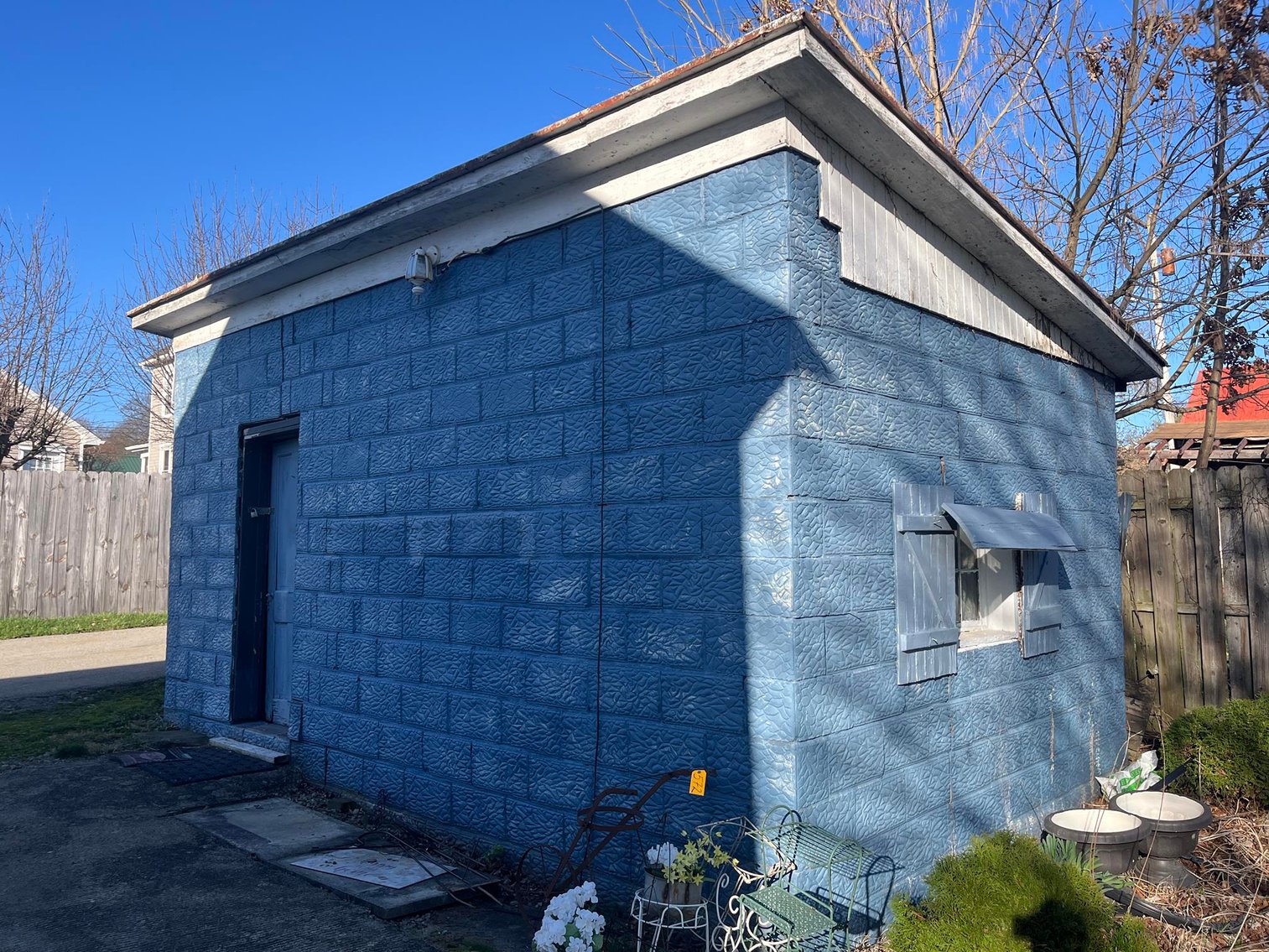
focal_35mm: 26
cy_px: 476
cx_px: 634
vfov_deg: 53.1
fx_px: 953
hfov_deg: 67.3
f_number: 1.6
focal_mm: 5.1
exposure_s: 1/1339
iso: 50
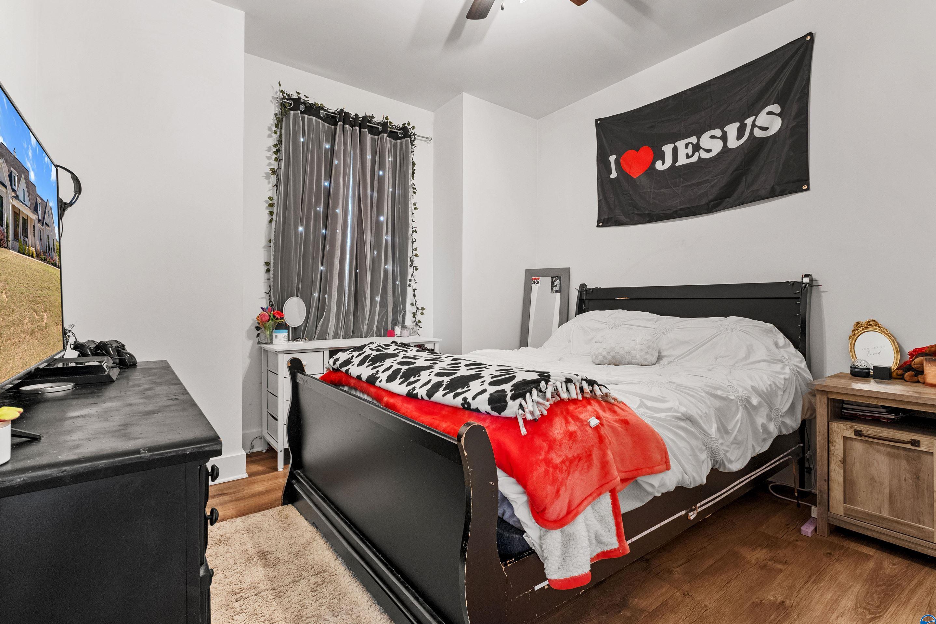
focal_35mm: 16
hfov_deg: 96.7
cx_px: 484
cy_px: 304
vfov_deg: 73.7
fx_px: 416
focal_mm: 10
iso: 640
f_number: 7.1
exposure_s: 1.3
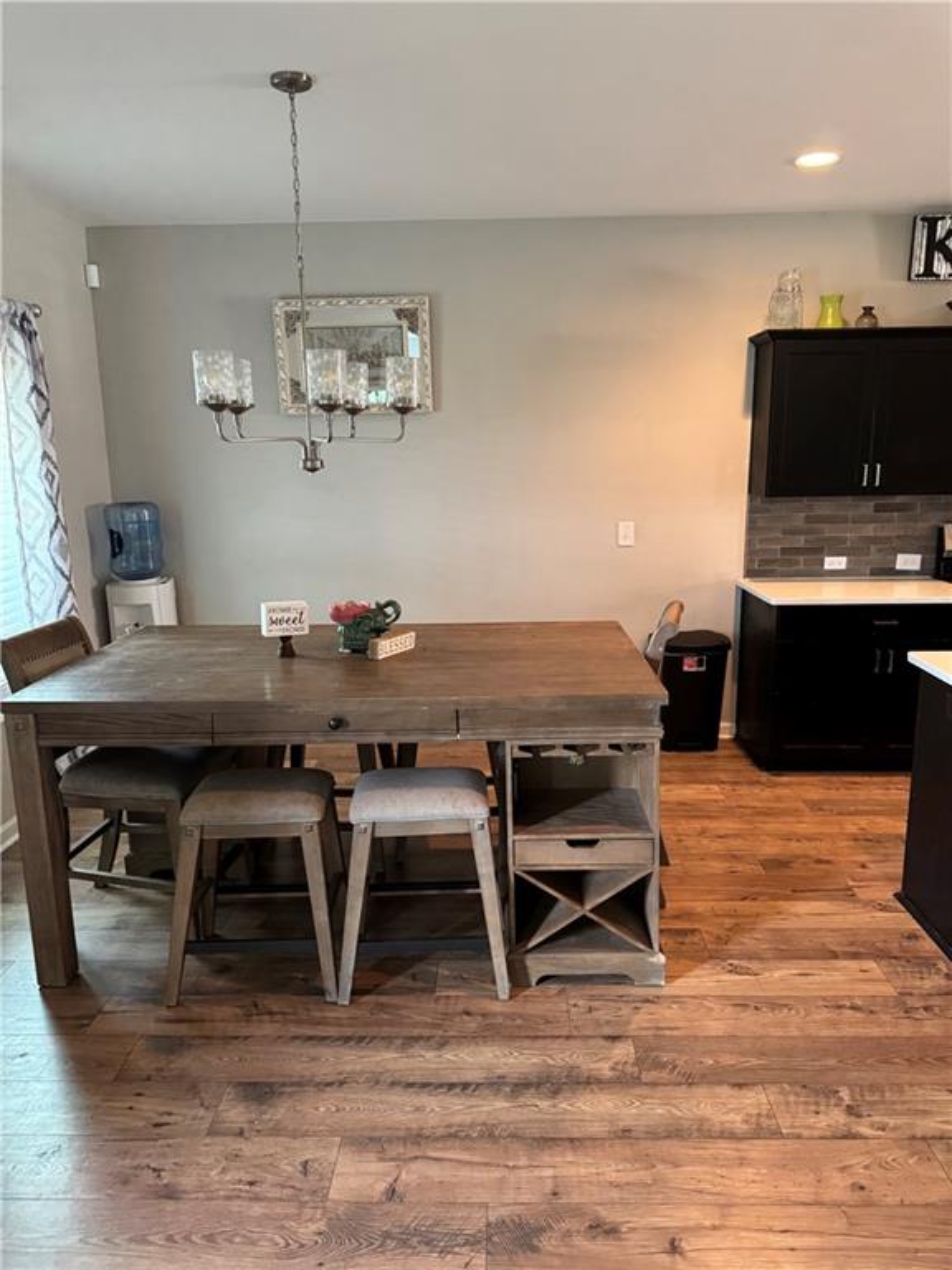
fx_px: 880
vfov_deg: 71.6
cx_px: 476
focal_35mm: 24
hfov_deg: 56.8
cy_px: 635
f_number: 1.78
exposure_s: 1/60
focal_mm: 6.76
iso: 640
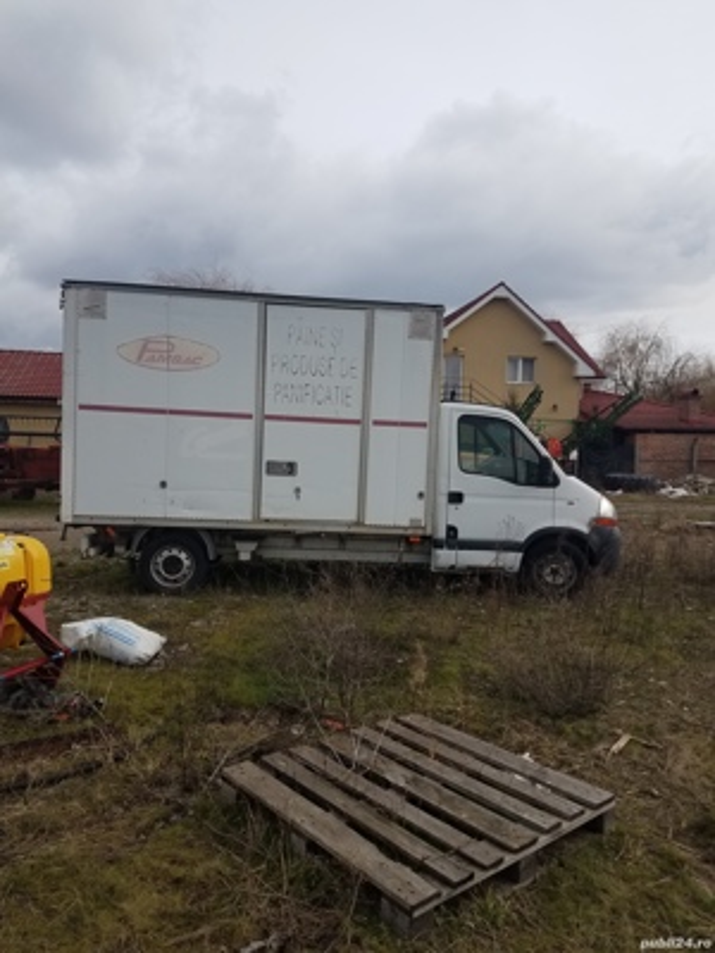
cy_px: 476
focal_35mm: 26
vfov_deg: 67.3
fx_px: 716
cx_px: 358
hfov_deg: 53.1
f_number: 1.7
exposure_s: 1/1384
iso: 40
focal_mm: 4.2
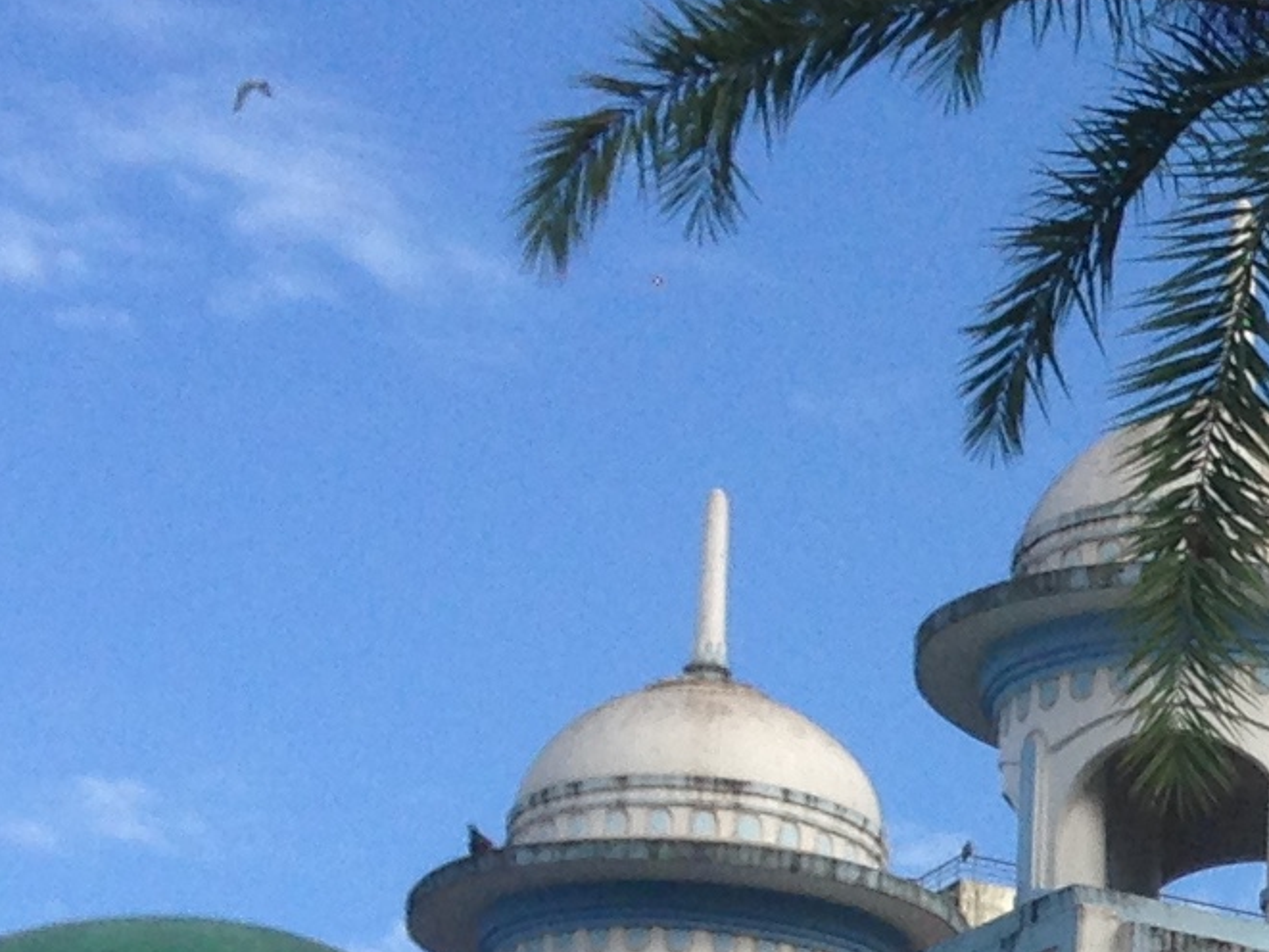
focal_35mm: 163
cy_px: 1253
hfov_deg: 11.0
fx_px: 5977
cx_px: 2511
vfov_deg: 9.0
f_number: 2.4
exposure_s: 1/985
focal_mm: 4.12
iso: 50
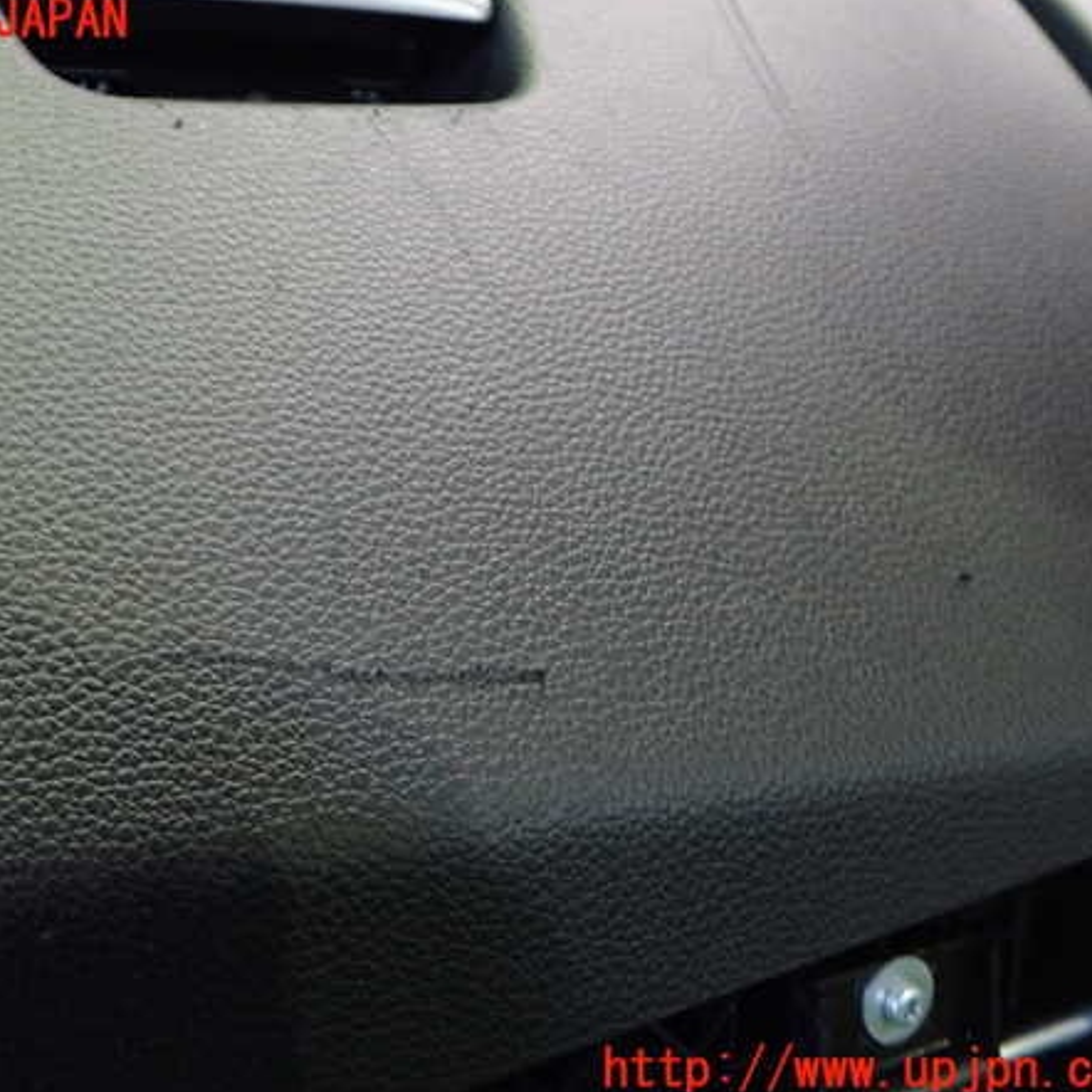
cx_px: 420
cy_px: 546
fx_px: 1285
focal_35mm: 36
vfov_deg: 46.0
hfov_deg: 45.7
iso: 800
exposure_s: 1/30
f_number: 2.3
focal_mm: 5.4
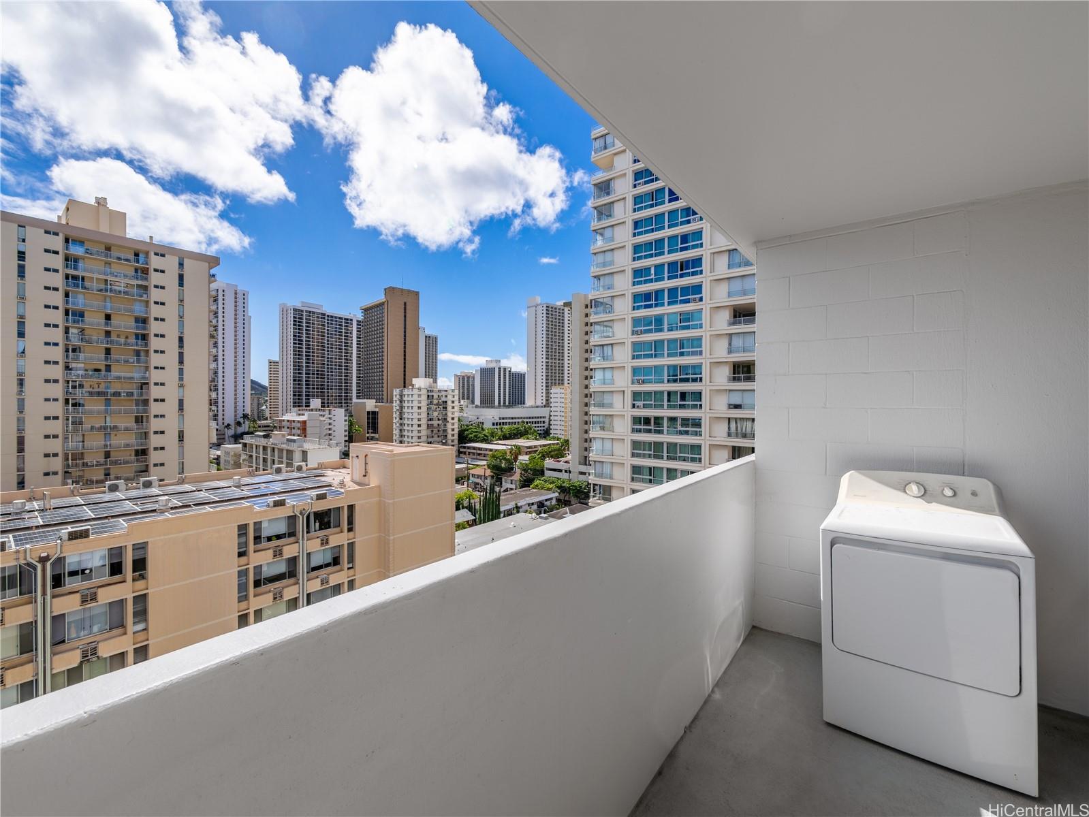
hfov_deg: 102.1
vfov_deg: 85.7
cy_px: 408
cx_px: 544
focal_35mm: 14
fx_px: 441
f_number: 7.1
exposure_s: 1/2500
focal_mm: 7
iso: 100
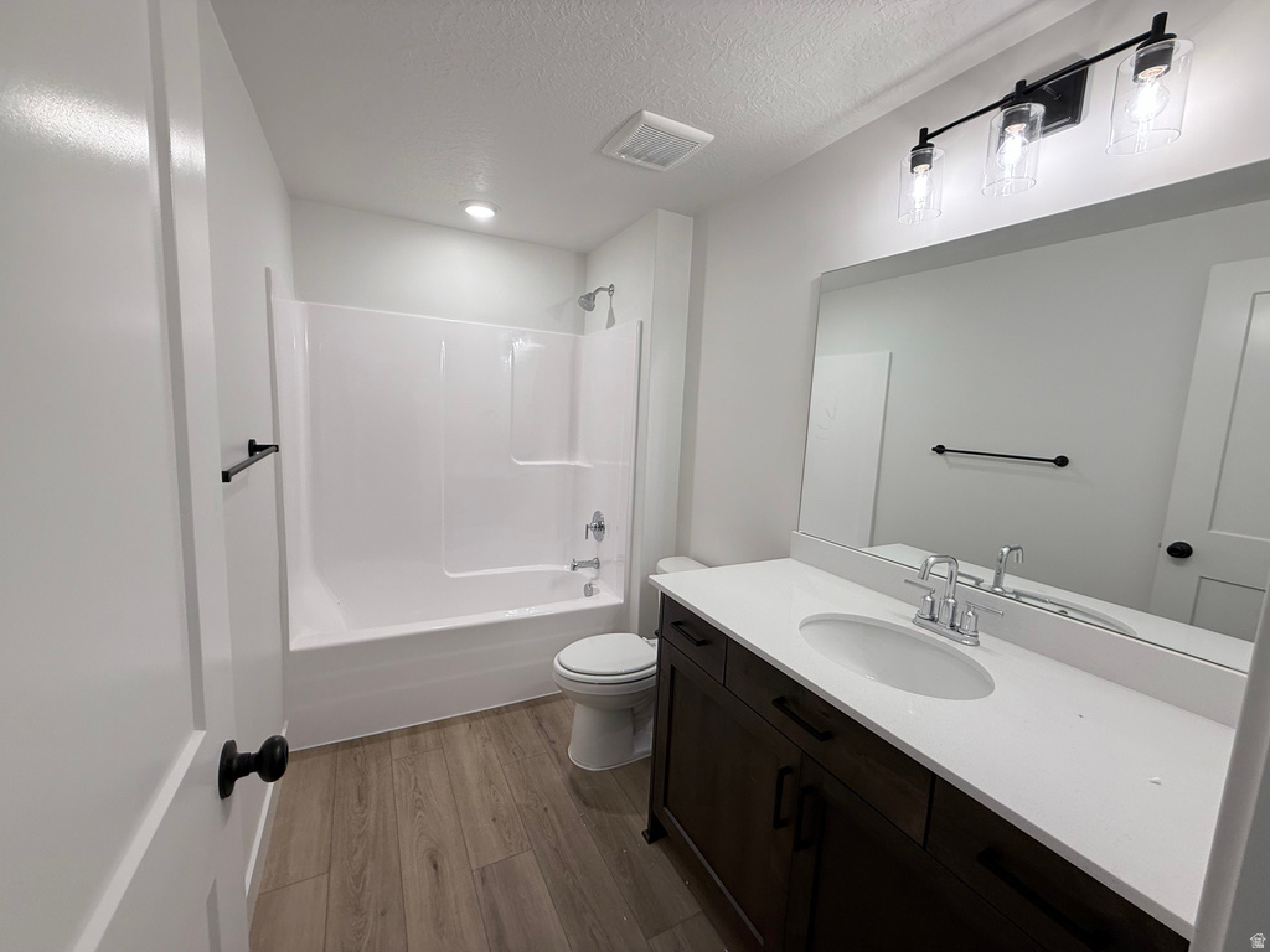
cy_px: 476
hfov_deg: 102.1
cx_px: 635
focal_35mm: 14
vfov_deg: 85.7
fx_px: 514
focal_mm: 2.22
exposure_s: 1/120
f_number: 2.2
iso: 100
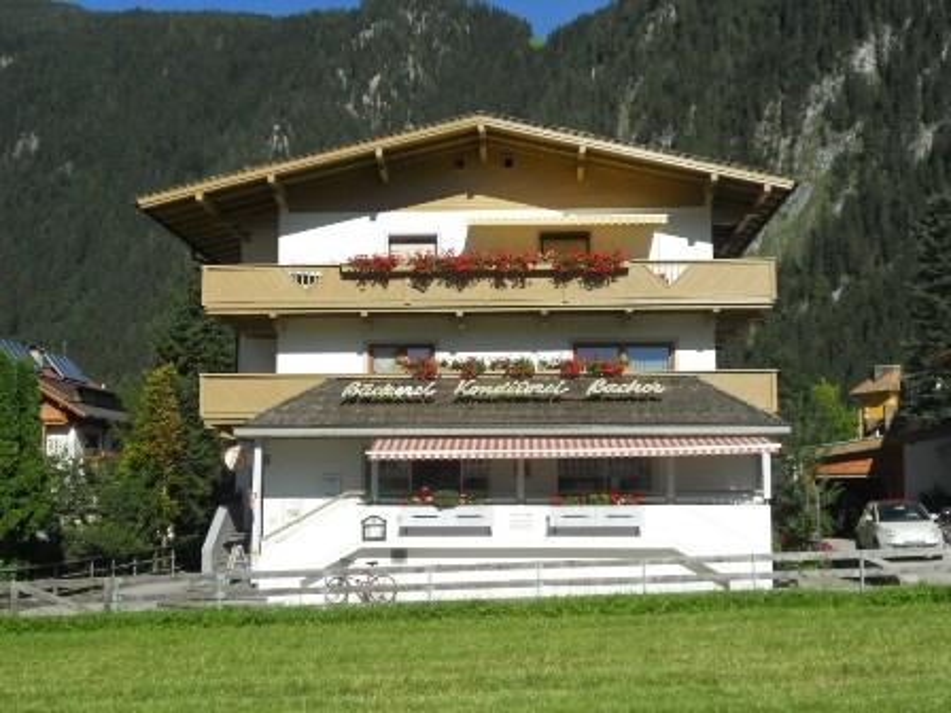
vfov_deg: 31.5
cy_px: 356
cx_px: 476
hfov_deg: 41.2
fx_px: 1264
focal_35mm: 46
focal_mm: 8.2
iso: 80
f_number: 4.3
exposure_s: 1/800
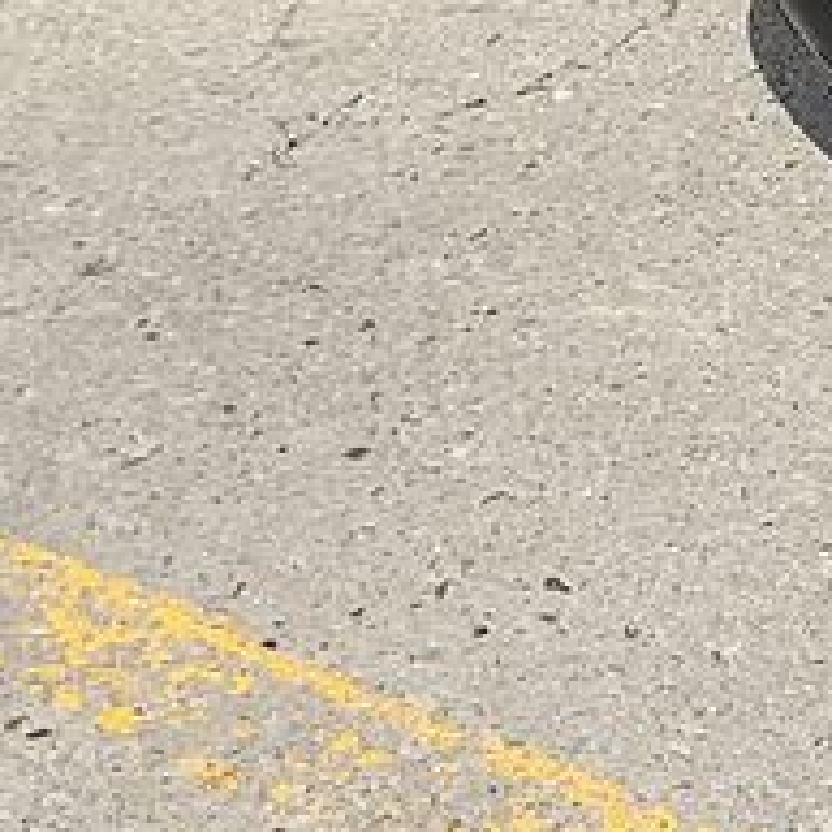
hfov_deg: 9.8
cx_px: 927
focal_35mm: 176
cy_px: -1185
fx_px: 4786
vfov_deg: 8.9
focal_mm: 6.7
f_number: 1.8
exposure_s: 1/983
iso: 50
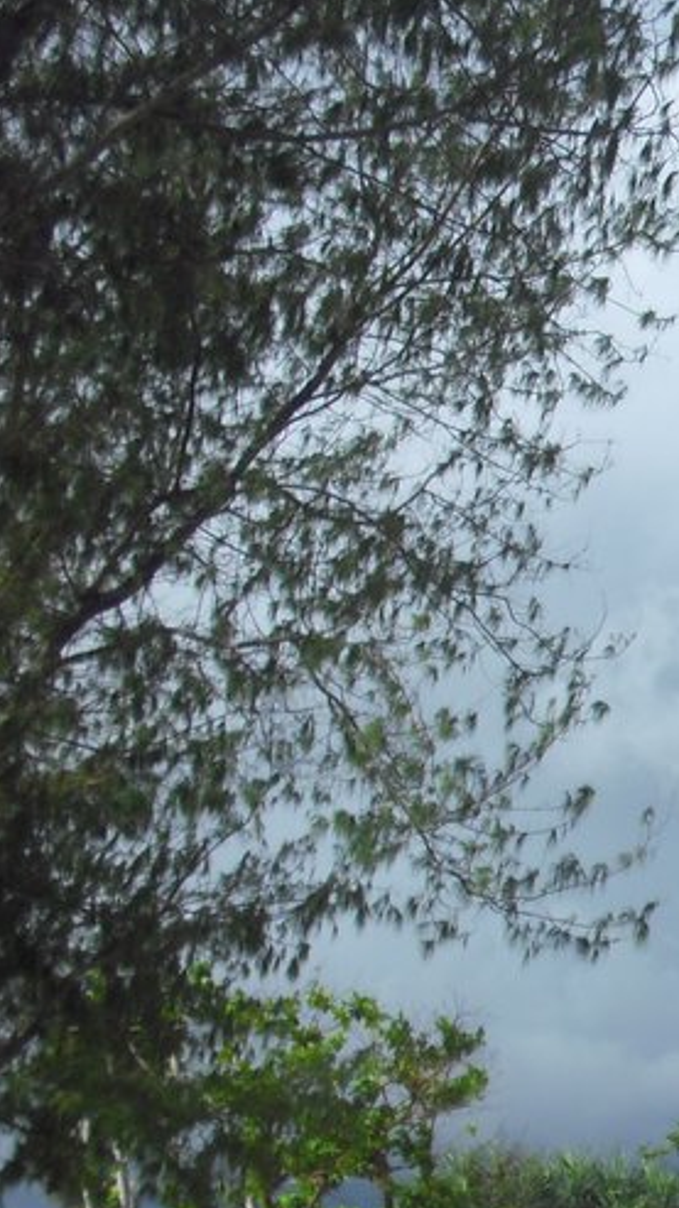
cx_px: 1157
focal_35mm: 86
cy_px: 843
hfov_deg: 12.9
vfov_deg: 24.6
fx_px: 2755
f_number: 8
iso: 100
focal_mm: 6.2
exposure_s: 1/200
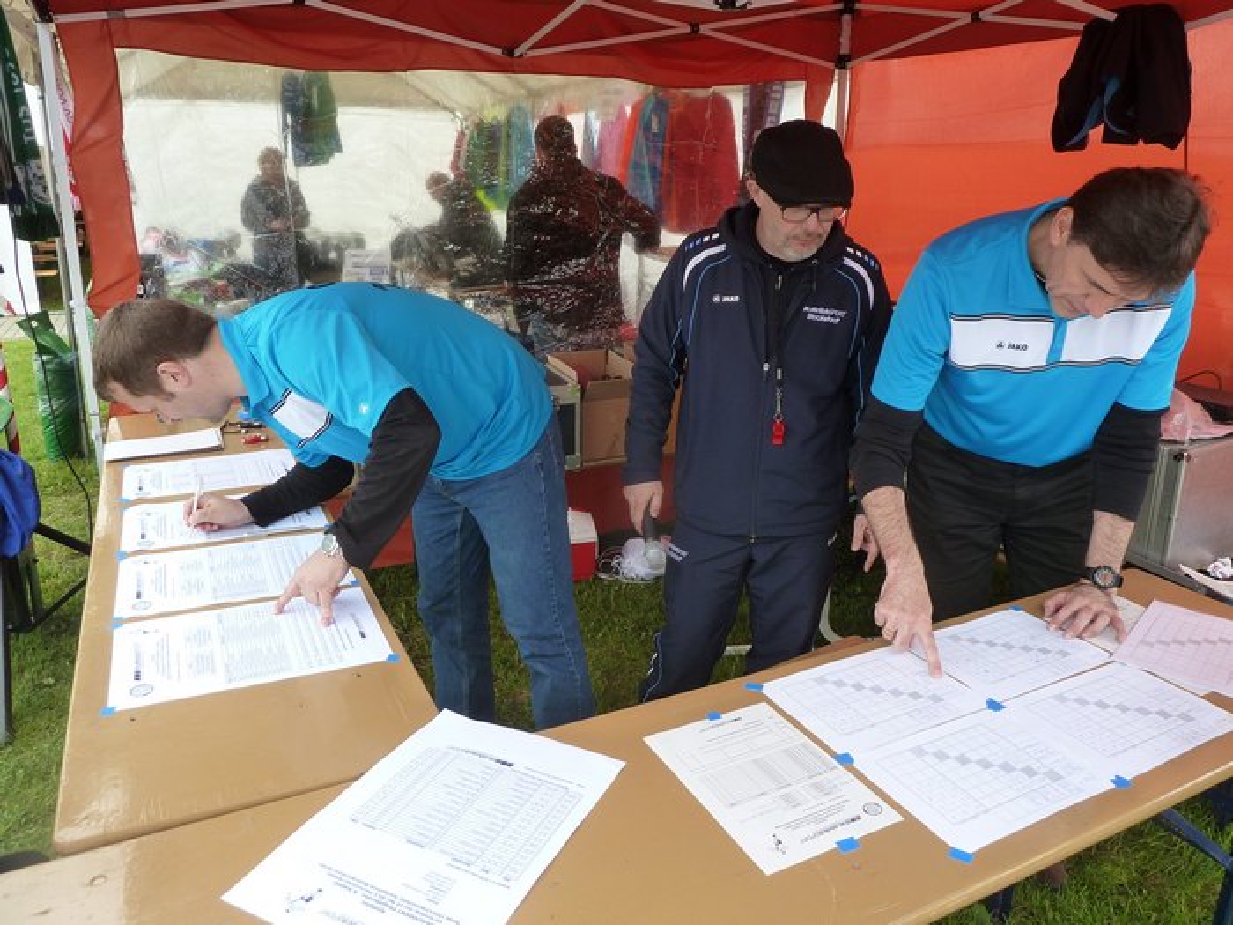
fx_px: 890
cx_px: 616
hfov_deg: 69.4
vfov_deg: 54.9
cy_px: 462
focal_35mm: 25
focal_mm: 4.1
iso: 125
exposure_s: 1/100
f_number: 4
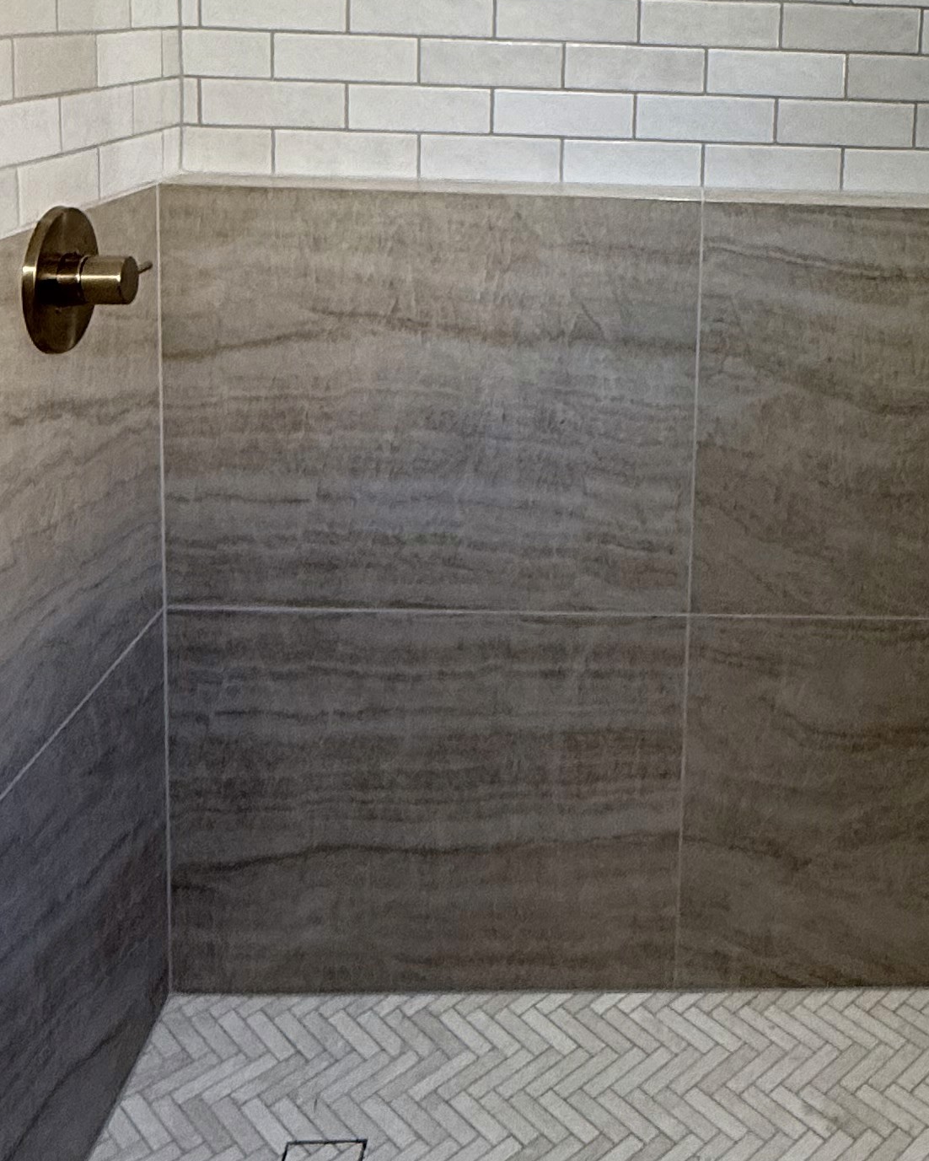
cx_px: 749
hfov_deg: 36.1
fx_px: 1374
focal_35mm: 40
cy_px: 182
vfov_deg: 43.0
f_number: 2.2
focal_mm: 2.22
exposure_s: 1/120
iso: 160
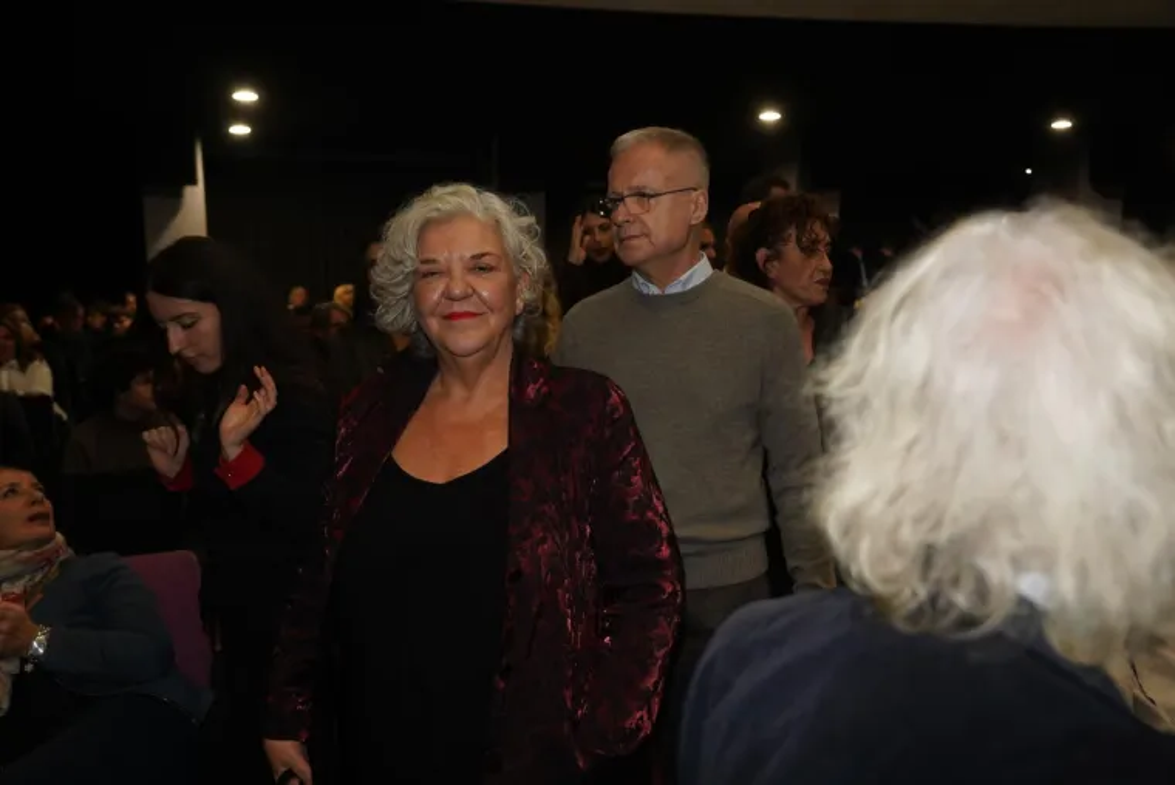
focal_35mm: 30
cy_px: 392
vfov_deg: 43.7
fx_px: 980
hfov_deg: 61.9
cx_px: 588
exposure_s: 1/250
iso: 2500
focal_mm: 30
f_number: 4
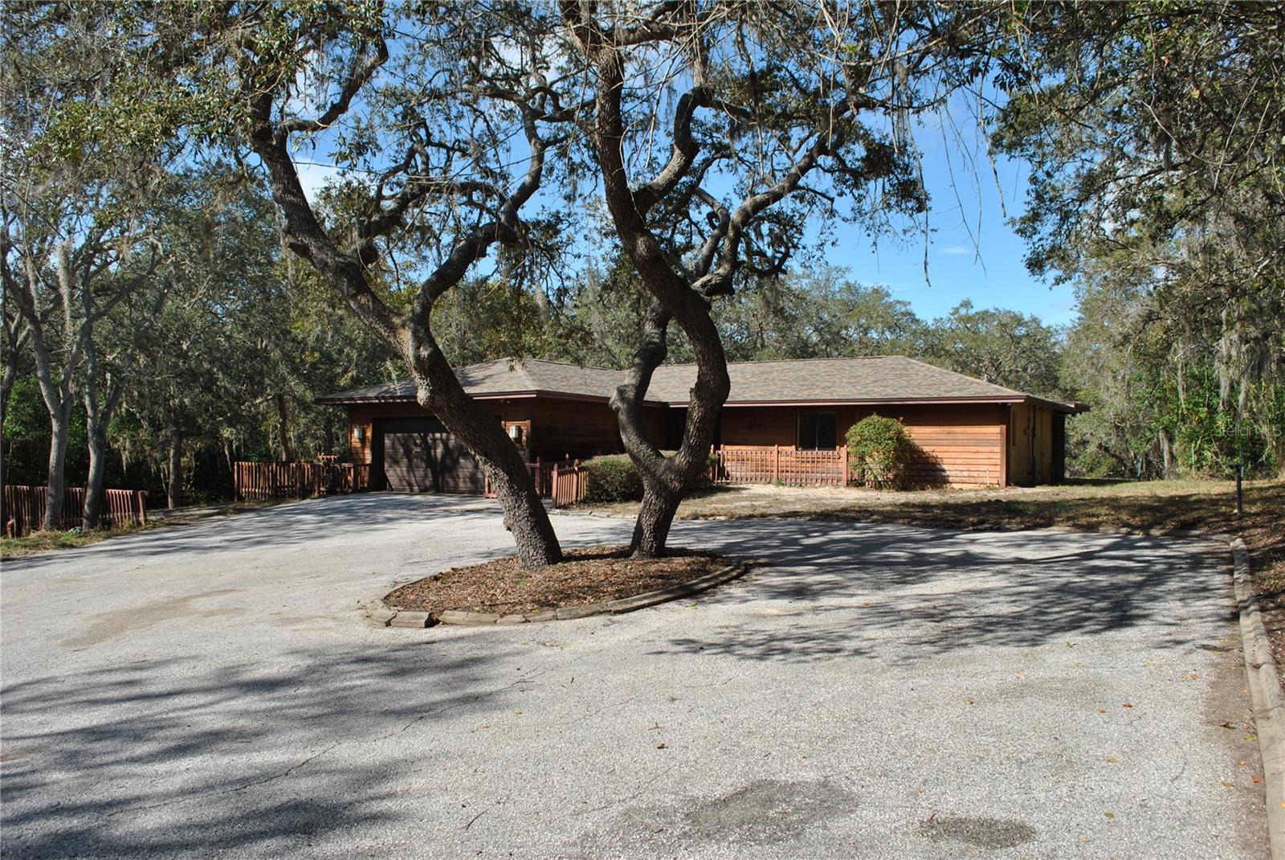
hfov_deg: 67.3
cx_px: 642
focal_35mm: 27
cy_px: 430
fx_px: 965
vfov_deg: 48.0
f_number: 8
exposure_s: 1/250
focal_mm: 18
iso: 100
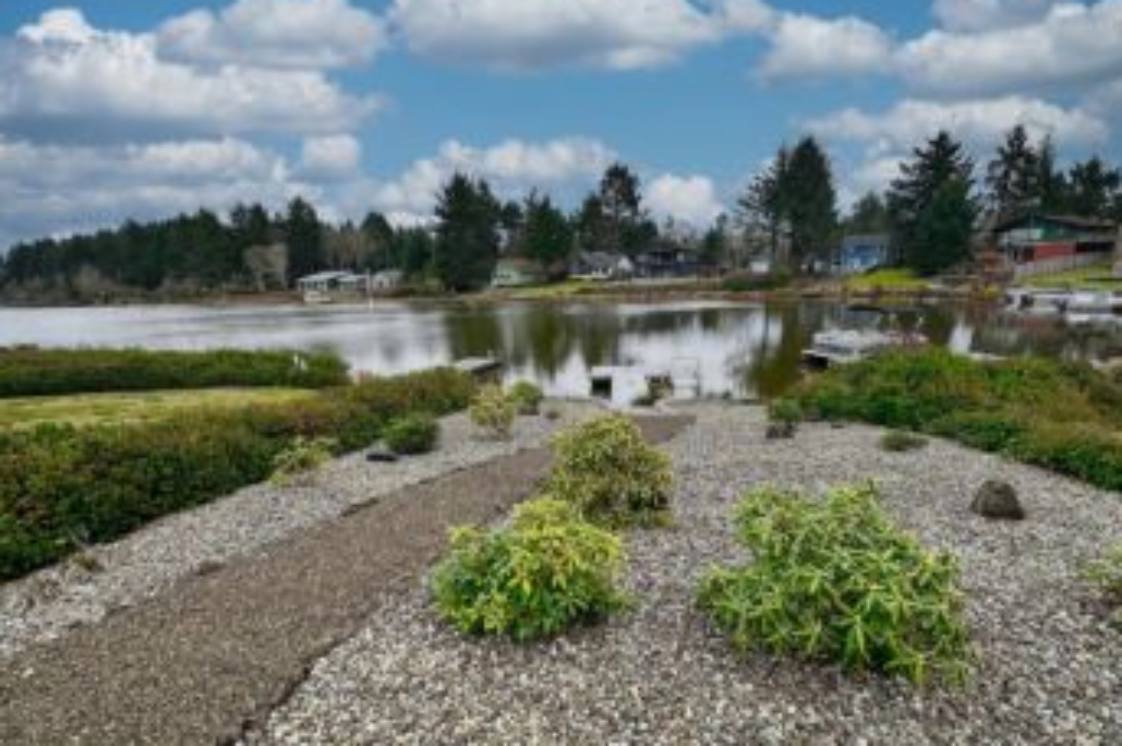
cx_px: 540
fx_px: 529
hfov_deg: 93.3
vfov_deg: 69.7
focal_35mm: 17
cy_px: 442
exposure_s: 1/99
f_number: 2.2
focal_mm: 2.22
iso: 40
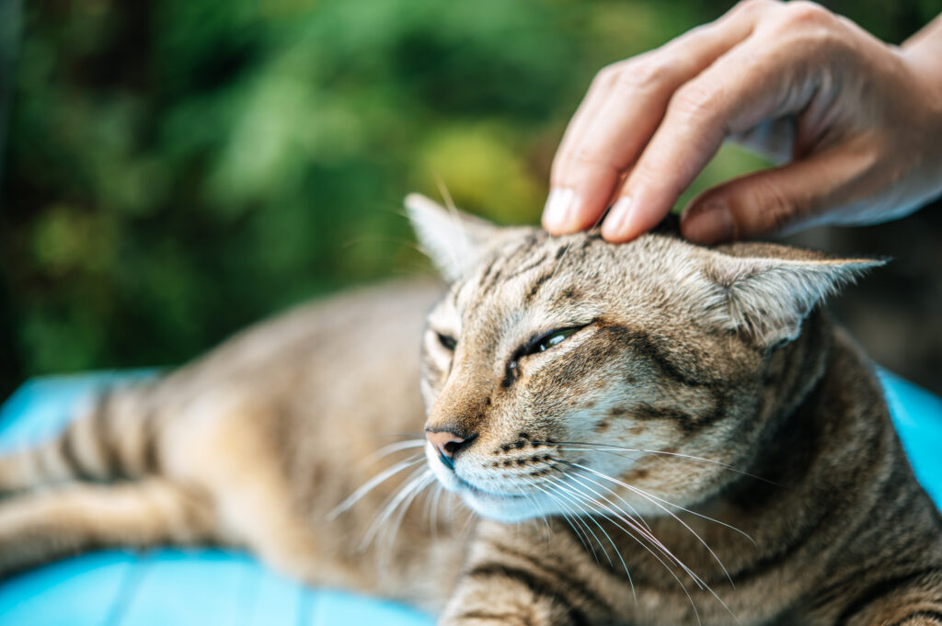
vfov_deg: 22.6
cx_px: 471
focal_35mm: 60
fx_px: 1569
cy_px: 313
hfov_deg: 33.4
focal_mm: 60
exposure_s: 1/200
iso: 100
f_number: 3
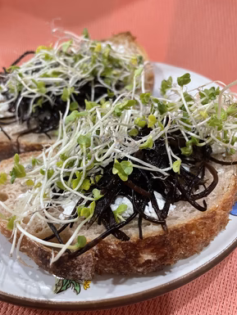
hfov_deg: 51.4
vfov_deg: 65.3
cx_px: 116
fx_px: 246
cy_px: 159
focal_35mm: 27
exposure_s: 1/40
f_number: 1.6
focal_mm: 4.2
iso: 400
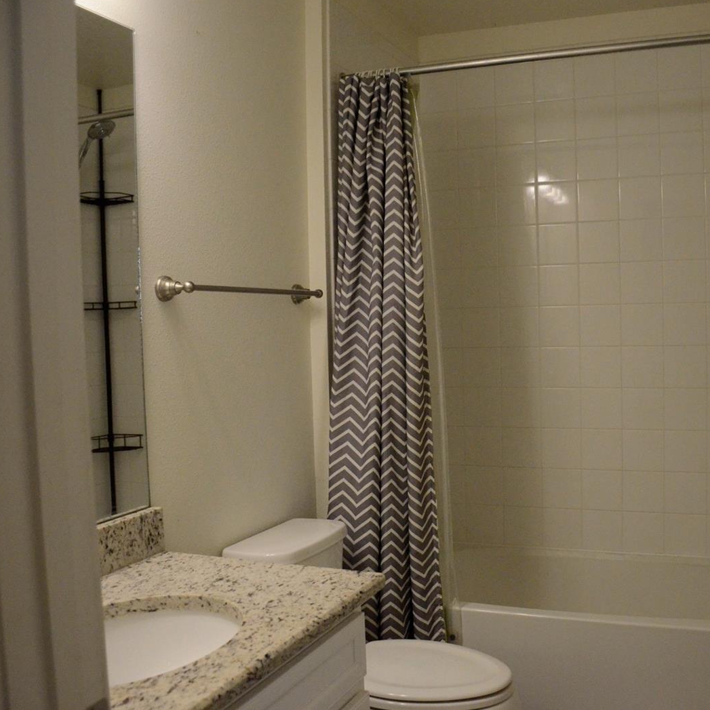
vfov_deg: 47.2
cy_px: 352
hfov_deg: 46.8
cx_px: 448
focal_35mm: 35
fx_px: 812
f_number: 3.5
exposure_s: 1/1250
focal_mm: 18
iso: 4000
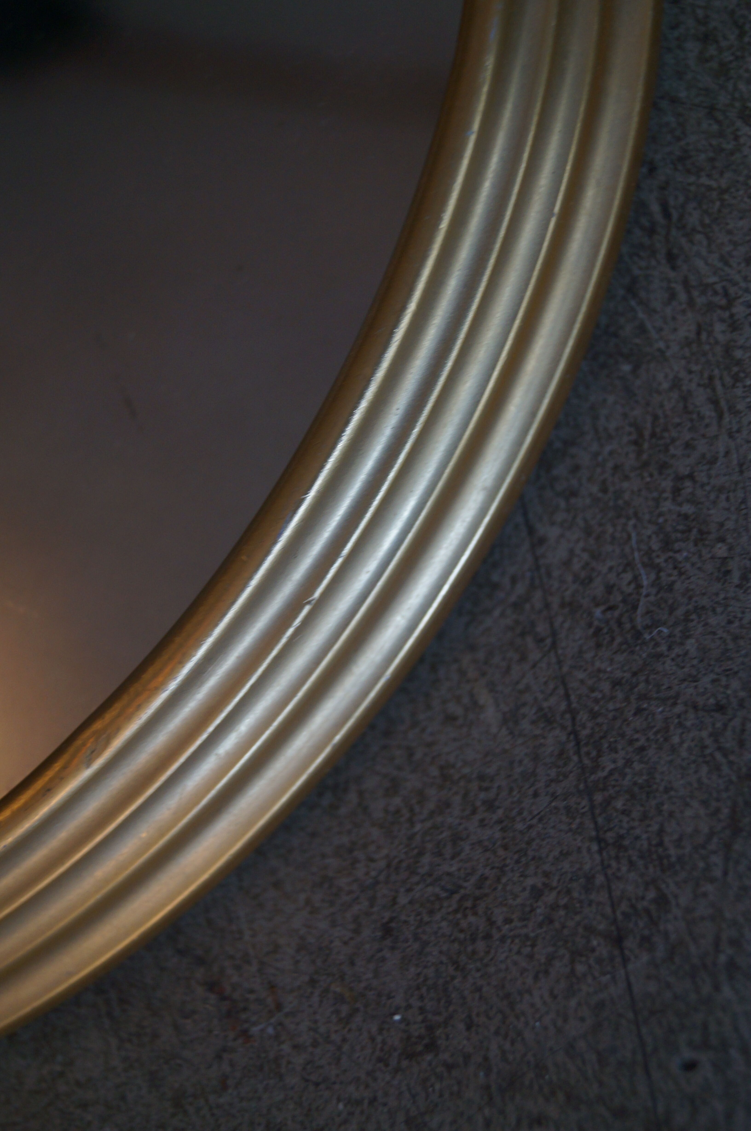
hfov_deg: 25.9
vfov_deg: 38.2
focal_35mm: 52
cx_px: 376
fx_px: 1631
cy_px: 566
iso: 640
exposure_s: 1/60
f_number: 5
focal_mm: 35
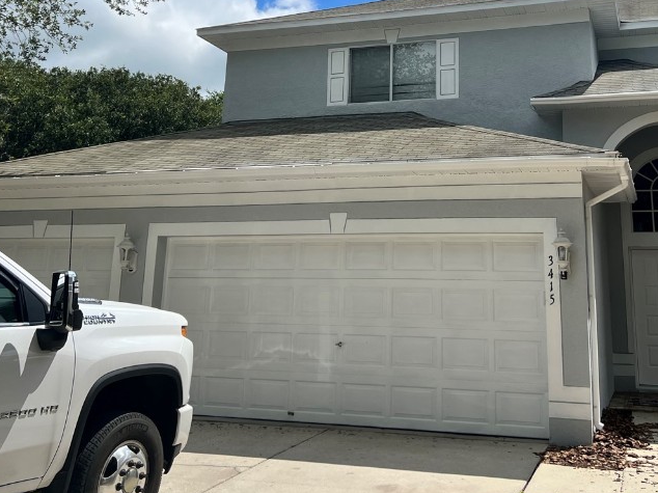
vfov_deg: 33.4
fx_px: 798
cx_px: 404
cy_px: 106
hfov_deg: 44.5
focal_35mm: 42
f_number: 1.5
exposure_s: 1/6993
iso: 50
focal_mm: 5.7
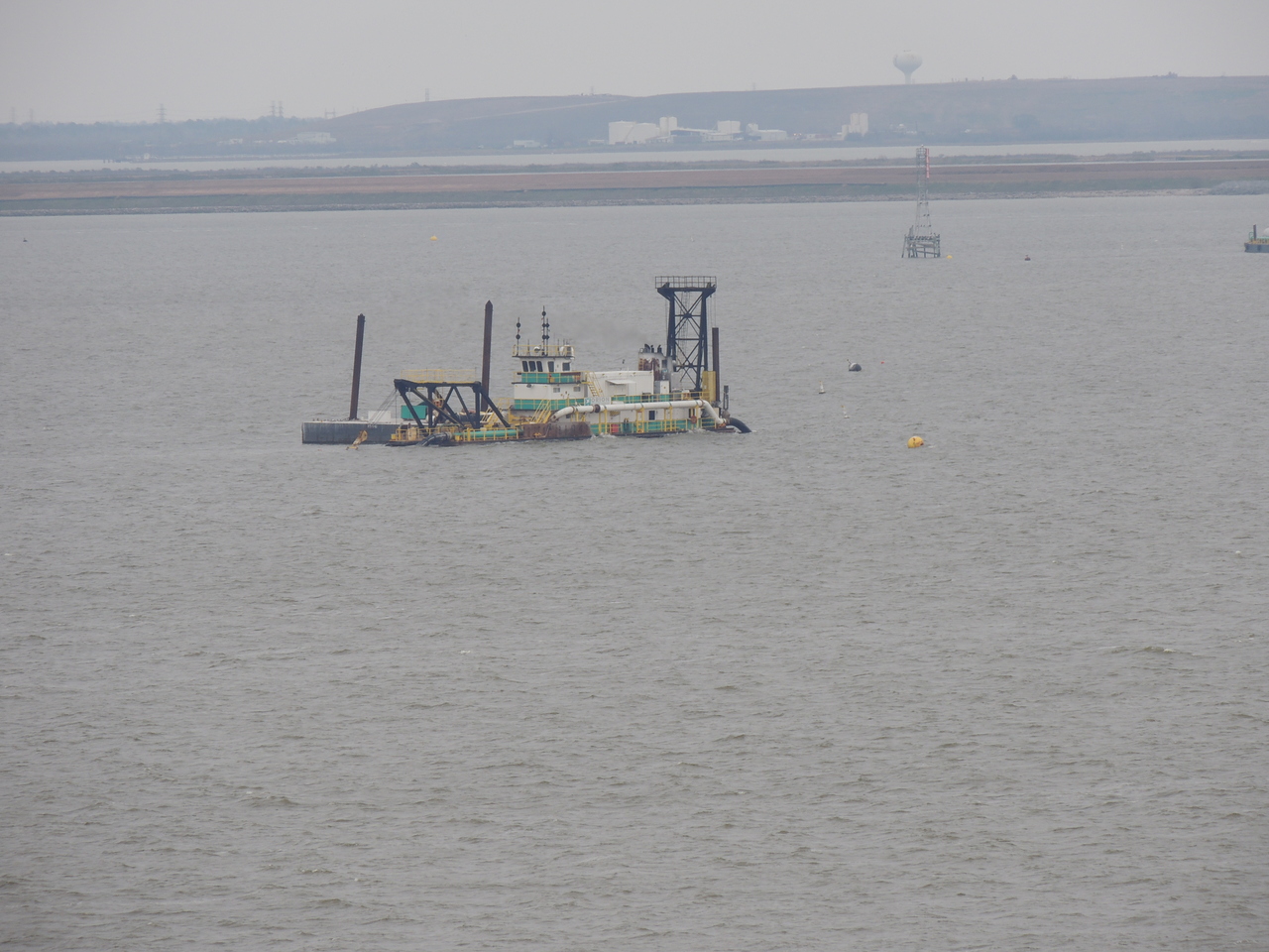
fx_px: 15947
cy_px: 476
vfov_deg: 3.4
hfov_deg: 4.6
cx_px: 634
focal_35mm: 435
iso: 100
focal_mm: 77.5
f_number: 4.9
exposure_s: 1/400
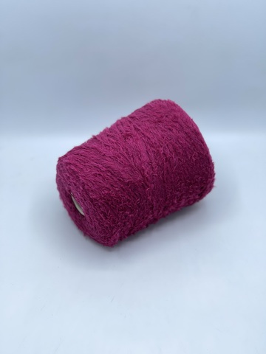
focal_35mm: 64
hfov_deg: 22.9
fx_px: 656
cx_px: 133
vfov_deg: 30.3
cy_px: 177
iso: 20
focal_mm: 7.5
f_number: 2.2
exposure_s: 1/137
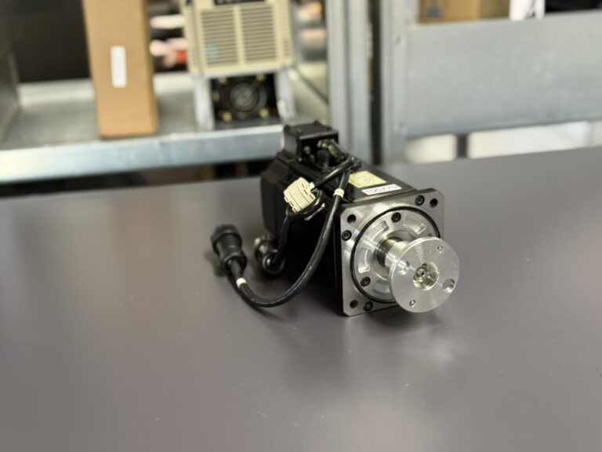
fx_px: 835
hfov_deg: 39.7
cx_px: 301
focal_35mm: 48
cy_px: 226
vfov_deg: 30.3
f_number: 1.78
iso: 200
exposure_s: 1/33
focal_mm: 6.76
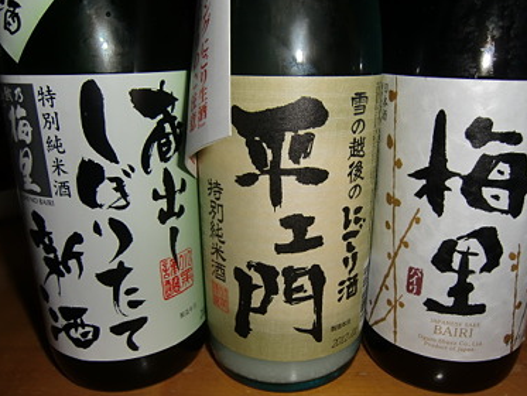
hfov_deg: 61.6
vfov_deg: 48.2
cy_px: 221
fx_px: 442
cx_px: 283
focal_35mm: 29
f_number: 7.5
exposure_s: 1/30
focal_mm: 4.3
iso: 64
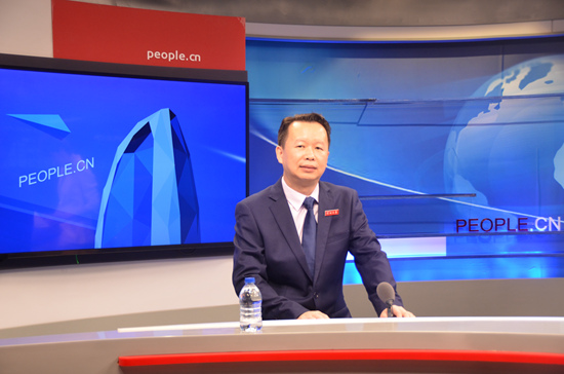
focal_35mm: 72
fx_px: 1125
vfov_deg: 18.8
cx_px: 282
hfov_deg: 28.1
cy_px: 187
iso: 800
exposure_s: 1/50
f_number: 4.5
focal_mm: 48
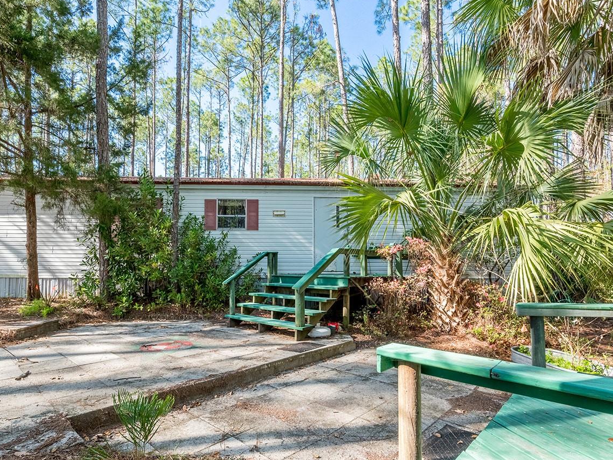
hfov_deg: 84.5
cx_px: 284
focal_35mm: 19
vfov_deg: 68.6
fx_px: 336
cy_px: 247
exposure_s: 1/2000
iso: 500
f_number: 9
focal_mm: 14
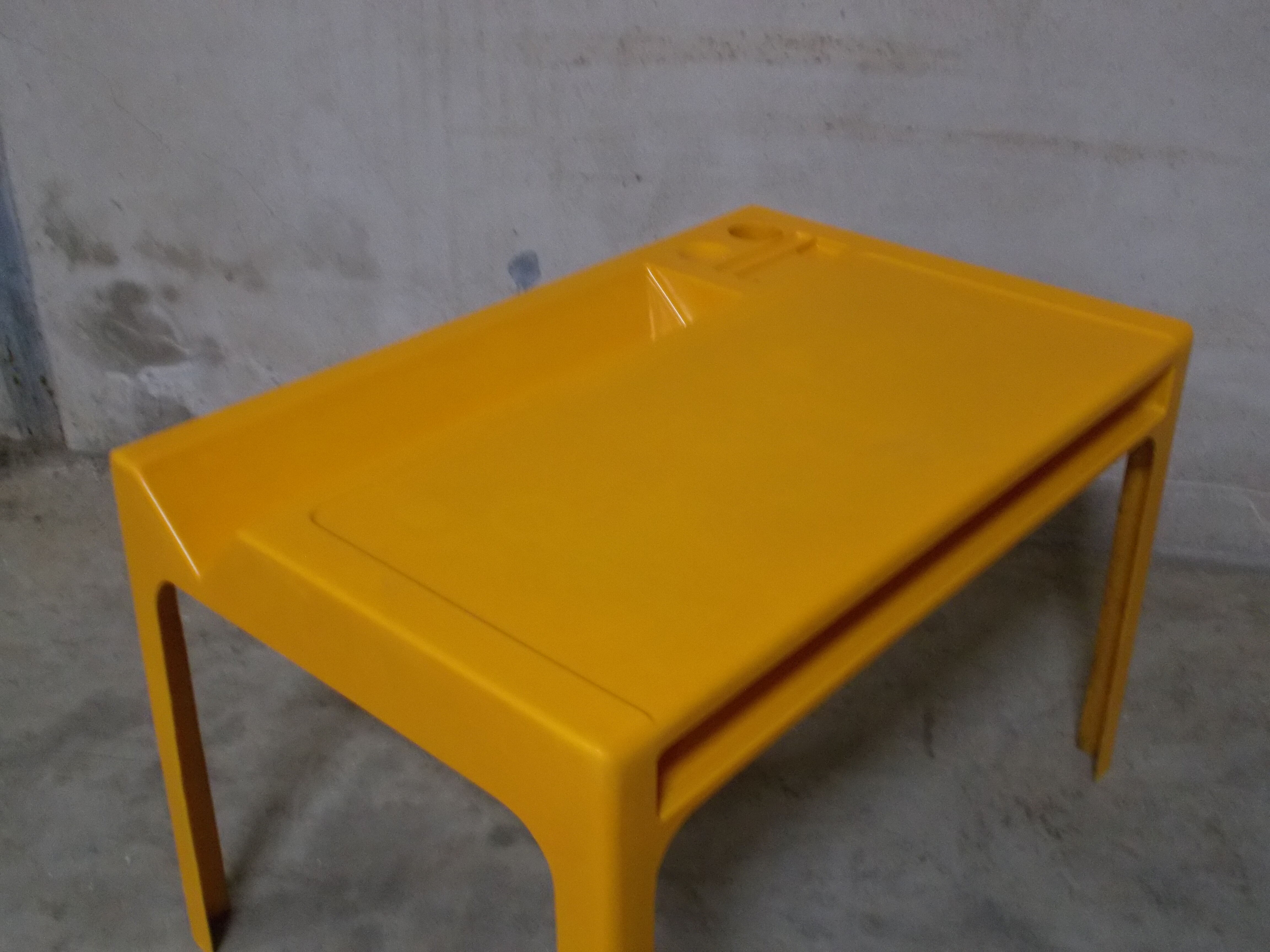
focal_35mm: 39
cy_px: 476
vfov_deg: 36.8
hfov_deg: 47.9
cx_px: 635
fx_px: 1431
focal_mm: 6.9
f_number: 3.9
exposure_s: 1/8
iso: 400
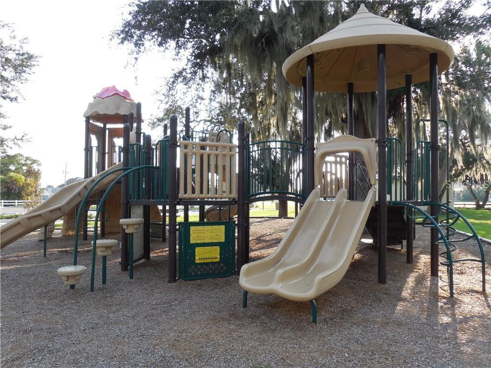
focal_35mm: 26
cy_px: 184
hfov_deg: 67.3
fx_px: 369
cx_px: 246
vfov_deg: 53.1
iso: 125
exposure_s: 1/200
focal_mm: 4.6
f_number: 3.5
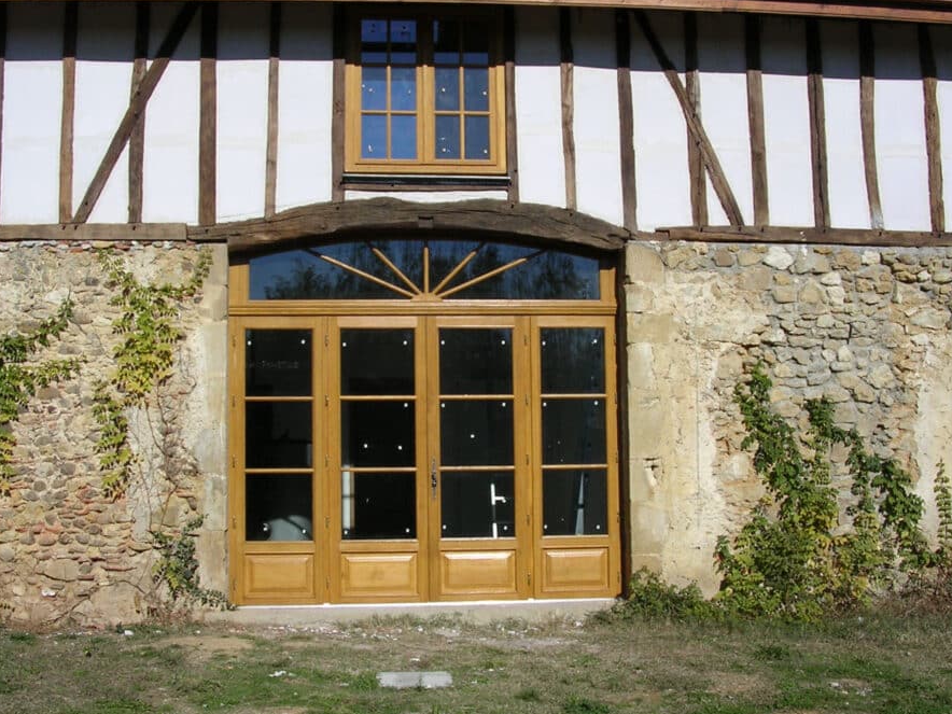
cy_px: 360
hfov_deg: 42.9
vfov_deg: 32.9
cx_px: 462
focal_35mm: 44
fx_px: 1210
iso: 100
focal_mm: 5.8
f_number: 5.6
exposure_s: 1/622
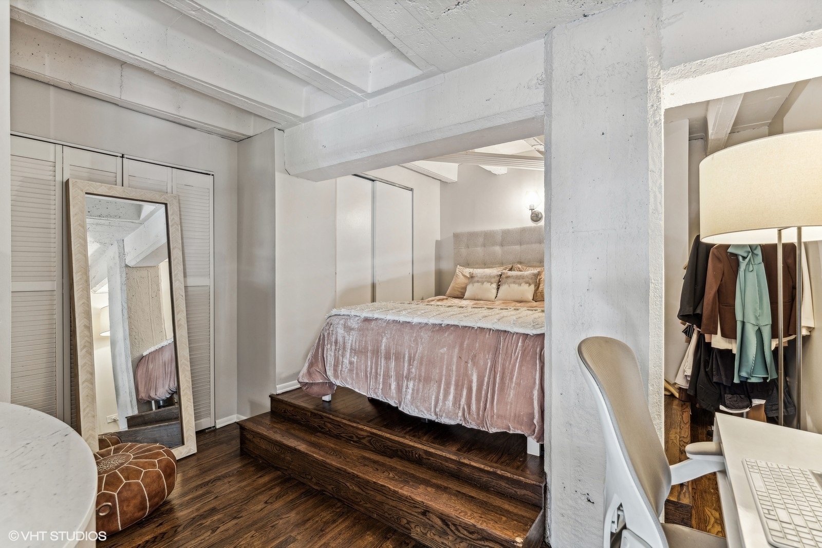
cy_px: 274
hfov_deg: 96.7
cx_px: 411
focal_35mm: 16
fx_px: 365
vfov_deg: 73.7
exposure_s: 1/2.5
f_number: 8
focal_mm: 16
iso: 320
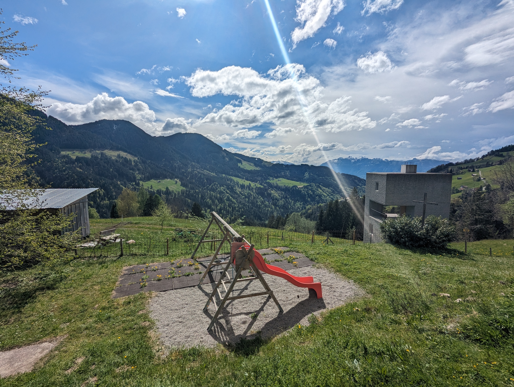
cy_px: 194
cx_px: 257
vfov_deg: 78.2
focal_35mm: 16
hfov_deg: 94.4
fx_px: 238
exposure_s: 1/5682
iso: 46
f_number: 2.2
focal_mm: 2.35
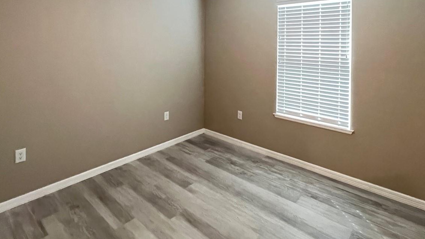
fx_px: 225
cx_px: 228
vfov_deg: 52.2
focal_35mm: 20
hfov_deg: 86.5
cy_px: 47
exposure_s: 1/60
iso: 1000
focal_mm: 1.57
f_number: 1.8
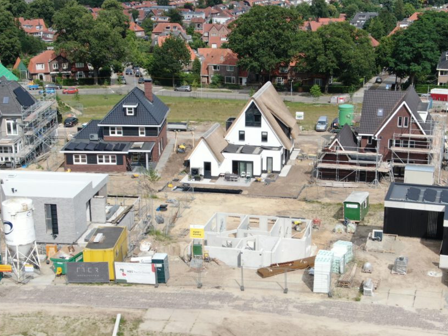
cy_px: 191
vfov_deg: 24.4
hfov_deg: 32.2
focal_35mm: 60
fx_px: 776
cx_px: 246
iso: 100
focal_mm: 8.6
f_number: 3.8
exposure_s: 1/640
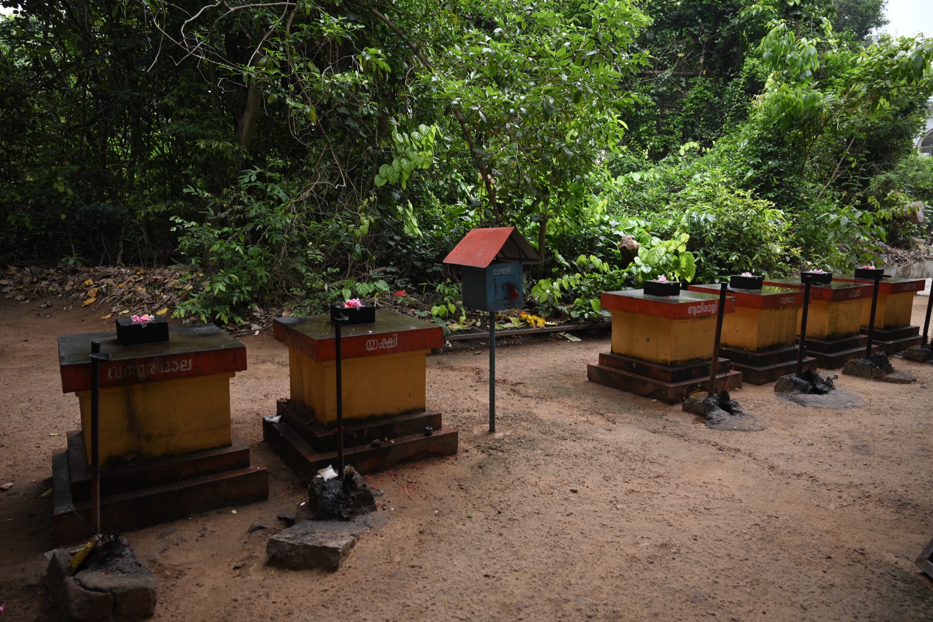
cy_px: 311
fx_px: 622
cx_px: 466
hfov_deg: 73.7
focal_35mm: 24
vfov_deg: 53.1
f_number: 4
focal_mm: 24
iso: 500
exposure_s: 1/160
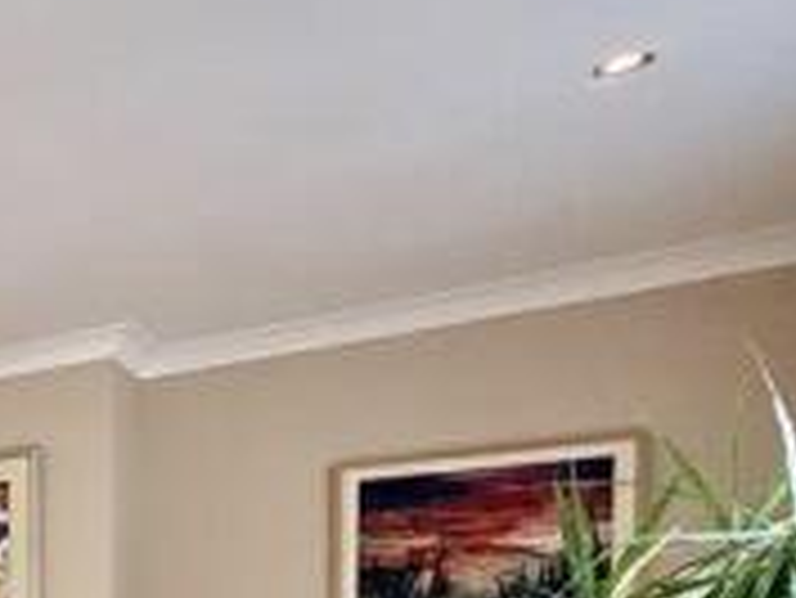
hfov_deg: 25.3
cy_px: 695
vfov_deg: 28.1
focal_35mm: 46
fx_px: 1058
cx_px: -506
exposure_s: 1/100
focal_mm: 2.22
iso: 320
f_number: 2.2
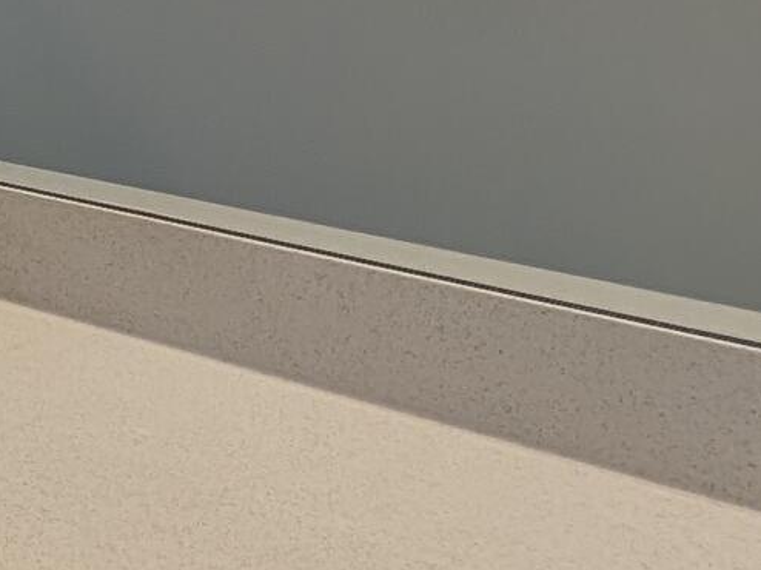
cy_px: -117
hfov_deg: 20.3
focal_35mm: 73
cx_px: -555
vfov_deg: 19.0
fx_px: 1604
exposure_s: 1/147
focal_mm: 2.23
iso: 44
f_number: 1.95
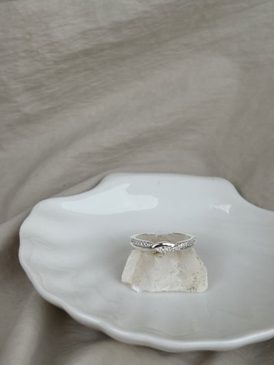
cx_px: 137
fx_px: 549
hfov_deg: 28.0
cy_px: 182
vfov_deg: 36.8
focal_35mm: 52
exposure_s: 1/3021
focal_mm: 5.96
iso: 32
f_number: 1.6
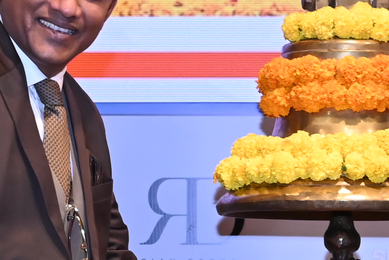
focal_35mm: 232
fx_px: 2508
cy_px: 260
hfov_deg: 8.9
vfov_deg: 5.9
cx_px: 277
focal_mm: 39
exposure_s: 1/100
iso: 1250
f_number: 5.6
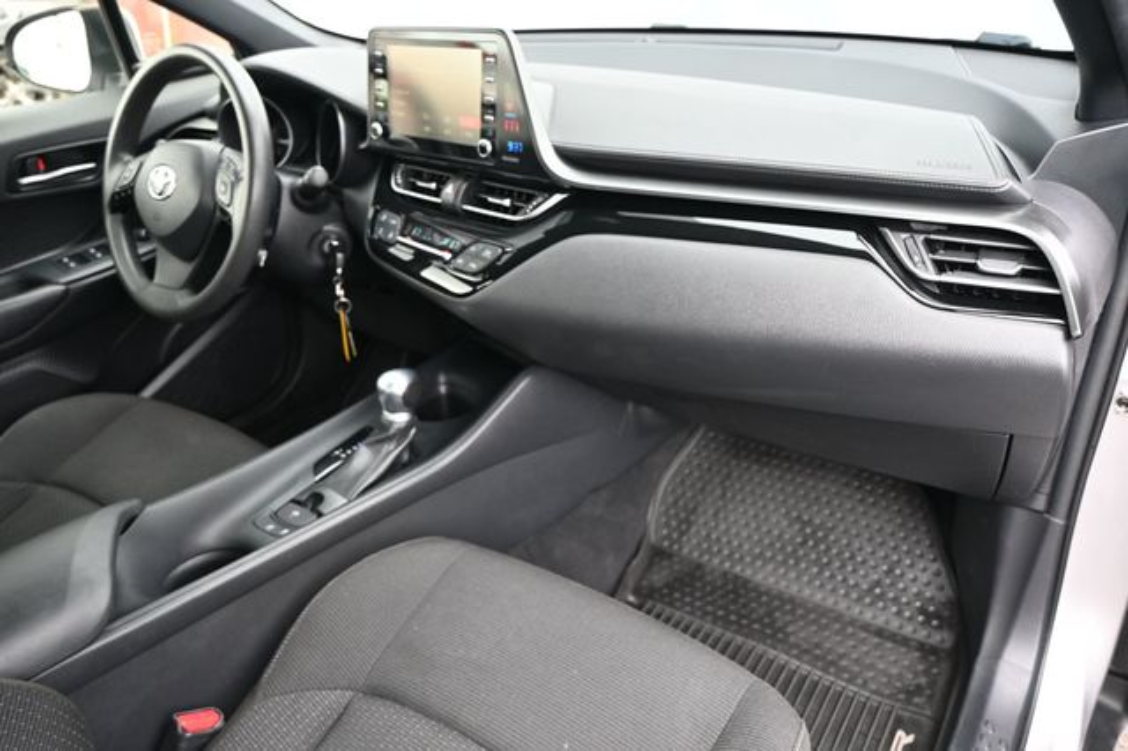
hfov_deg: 70.5
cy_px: 376
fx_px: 799
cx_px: 564
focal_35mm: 26
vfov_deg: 50.4
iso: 560
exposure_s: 1/125
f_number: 3.5
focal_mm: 17
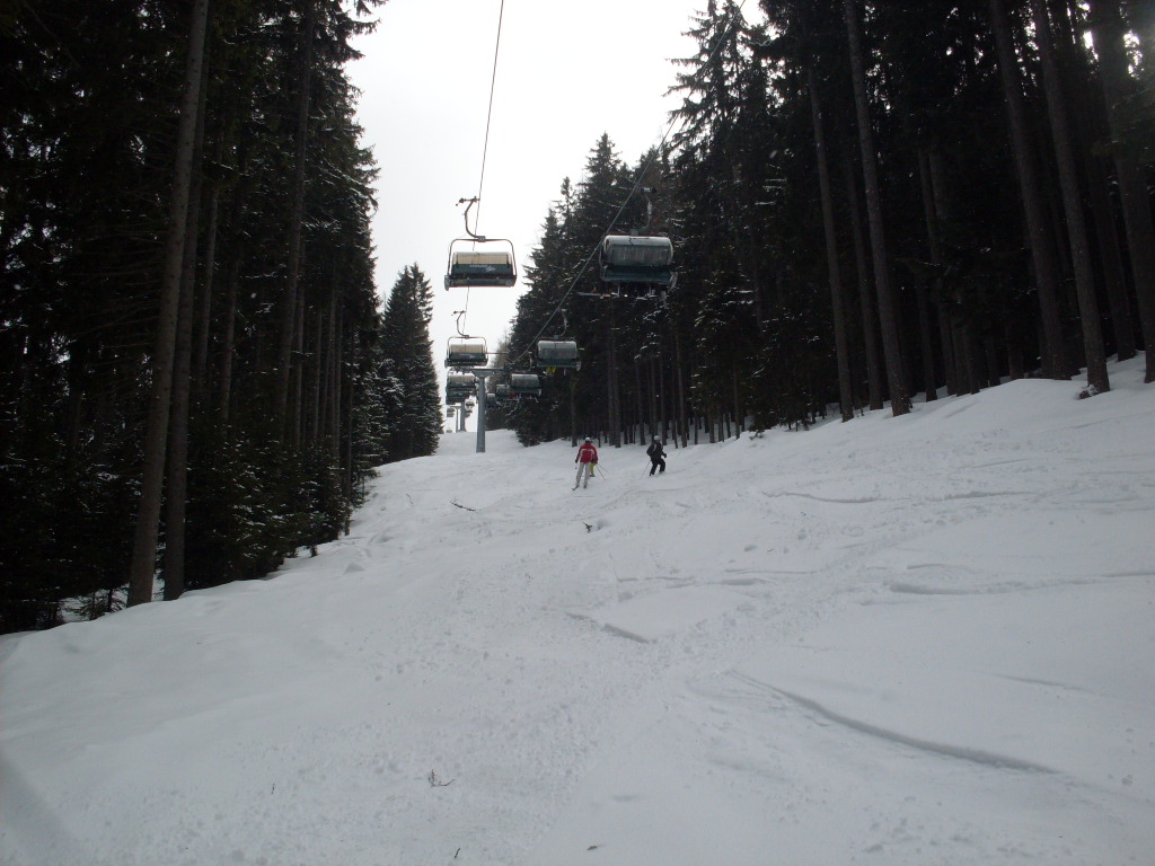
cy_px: 433
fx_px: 1268
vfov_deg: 37.7
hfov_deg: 49.0
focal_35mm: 38
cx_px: 578
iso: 80
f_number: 8.4
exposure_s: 1/250
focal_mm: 6.3
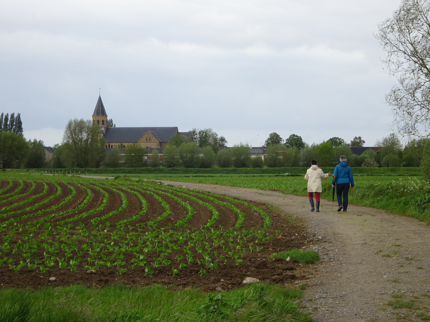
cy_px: 161
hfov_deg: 16.6
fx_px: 1478
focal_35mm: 119
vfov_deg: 12.5
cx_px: 215
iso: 80
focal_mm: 20.29
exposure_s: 1/160
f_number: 5.6
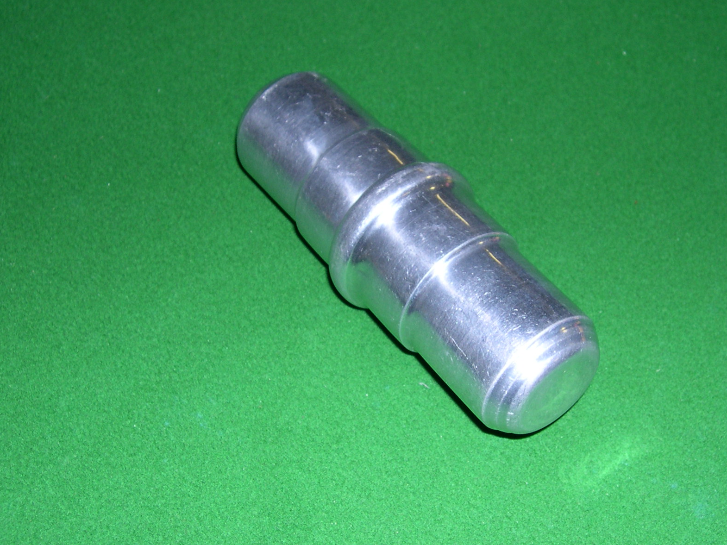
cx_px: 391
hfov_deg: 34.9
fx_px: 1155
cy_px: 303
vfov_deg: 26.5
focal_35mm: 55
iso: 100
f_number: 2.8
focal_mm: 8
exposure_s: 1/60
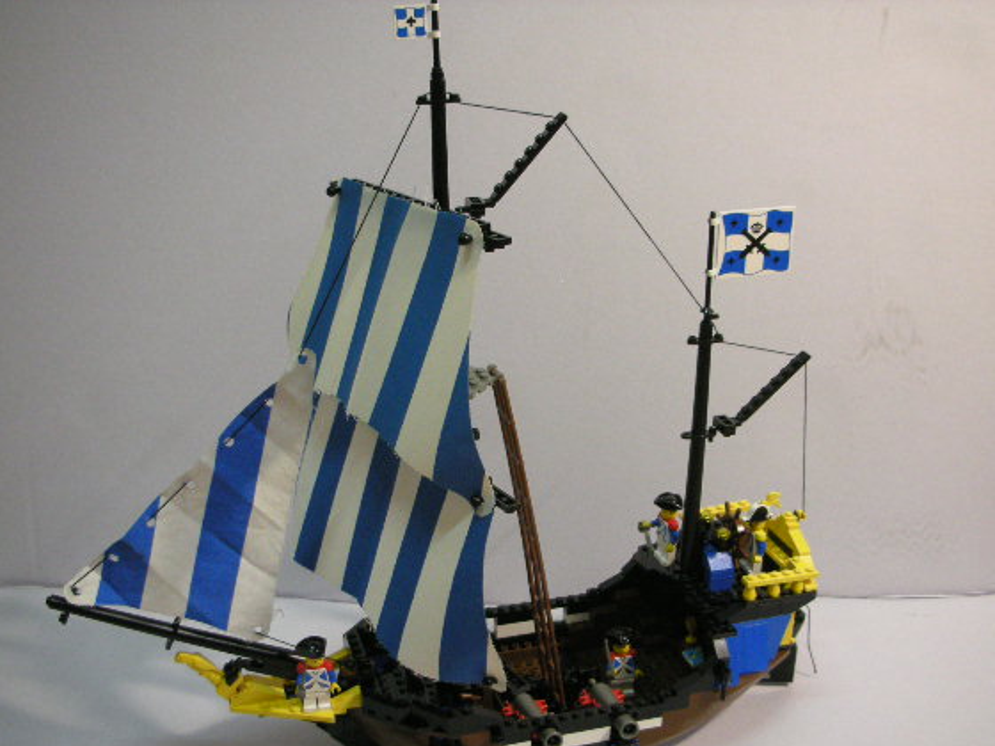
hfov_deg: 46.8
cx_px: 498
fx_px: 1150
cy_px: 425
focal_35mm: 40
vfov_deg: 35.9
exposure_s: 1/15.4
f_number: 2.8
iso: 200
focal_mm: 5.8
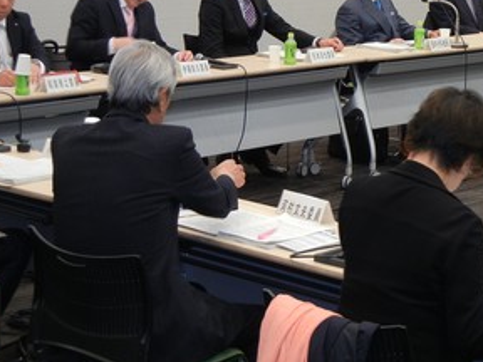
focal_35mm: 82
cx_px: 314
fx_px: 1144
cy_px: 119
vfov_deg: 17.9
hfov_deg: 23.7
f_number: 4
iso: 262
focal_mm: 10.6
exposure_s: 1/30
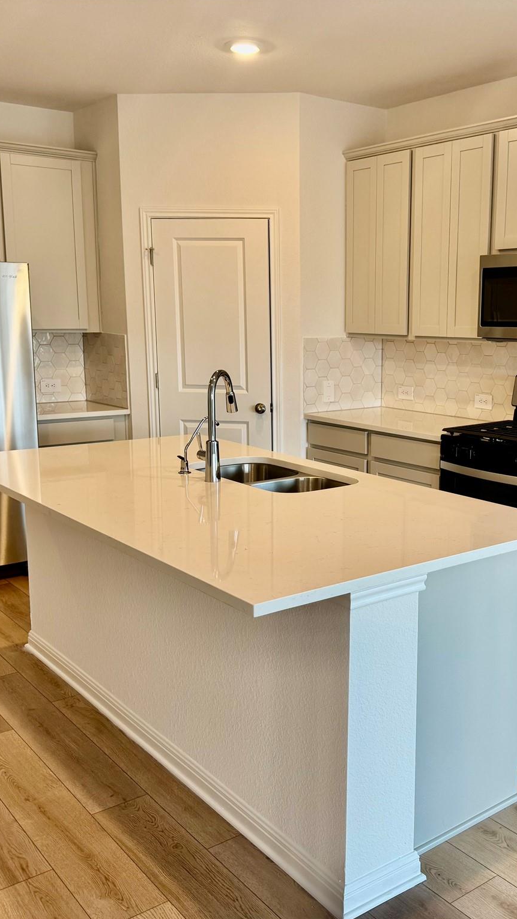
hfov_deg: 33.3
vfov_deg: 56.6
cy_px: 459
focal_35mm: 35
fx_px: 853
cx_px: 359
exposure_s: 1/120
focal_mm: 6.76
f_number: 1.78
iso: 100
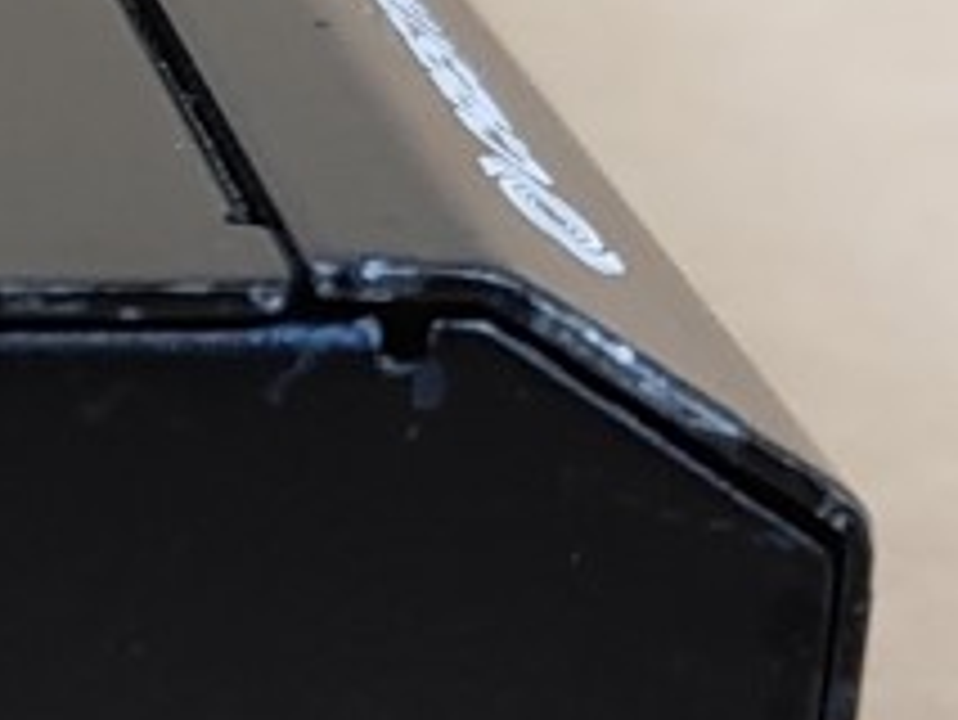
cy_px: 644
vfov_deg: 8.4
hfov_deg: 10.7
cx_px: -621
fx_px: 4874
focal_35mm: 176
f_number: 1.8
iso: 50
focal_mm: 4.36
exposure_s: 1/60
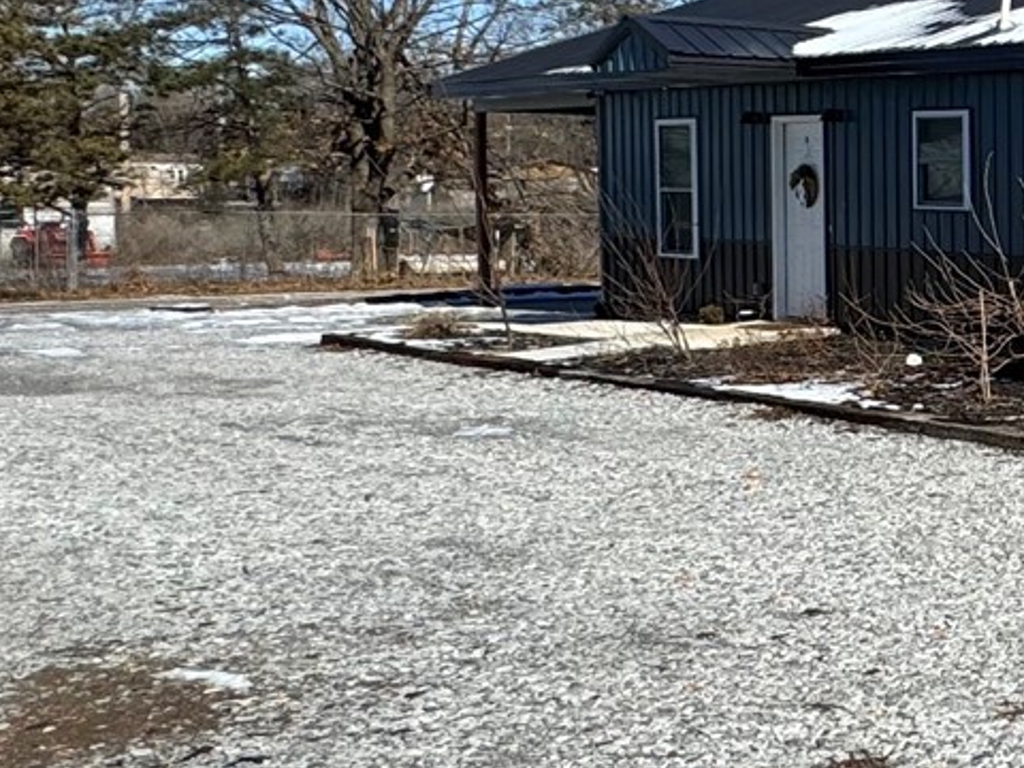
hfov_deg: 23.0
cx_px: 1743
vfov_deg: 25.9
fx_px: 1657
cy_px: 239
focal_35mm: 56
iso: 50
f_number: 2.2
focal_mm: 2.22
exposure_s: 1/2208
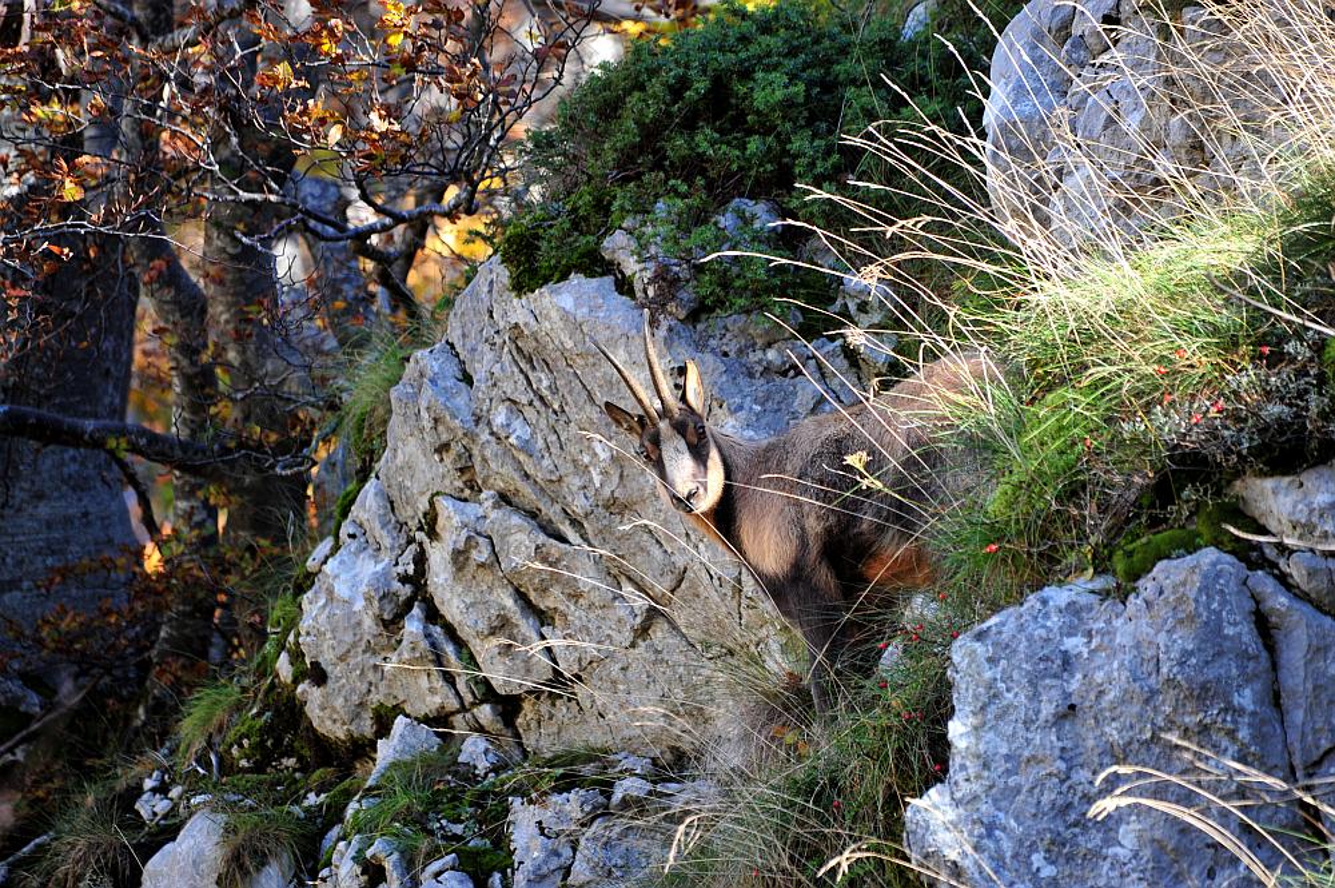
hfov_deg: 4.1
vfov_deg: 2.7
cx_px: 668
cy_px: 444
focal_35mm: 500
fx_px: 18526
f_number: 7.1
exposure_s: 1/200
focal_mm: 500
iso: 1000
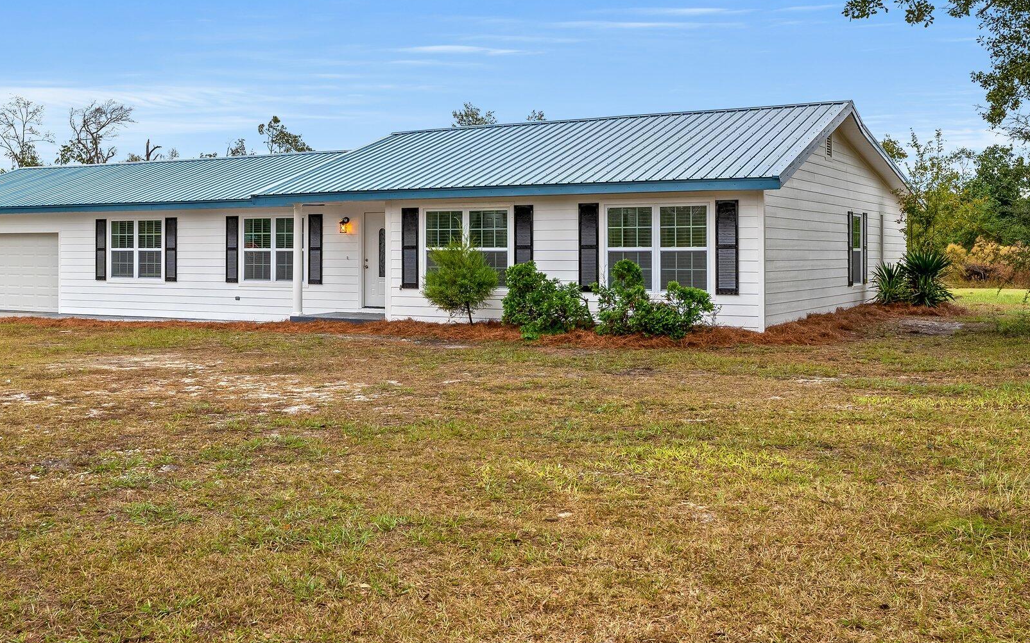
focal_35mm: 39
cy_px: 234
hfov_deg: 50.0
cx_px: 401
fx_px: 1095
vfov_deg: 32.6
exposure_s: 1/30
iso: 100
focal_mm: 20.3
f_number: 8
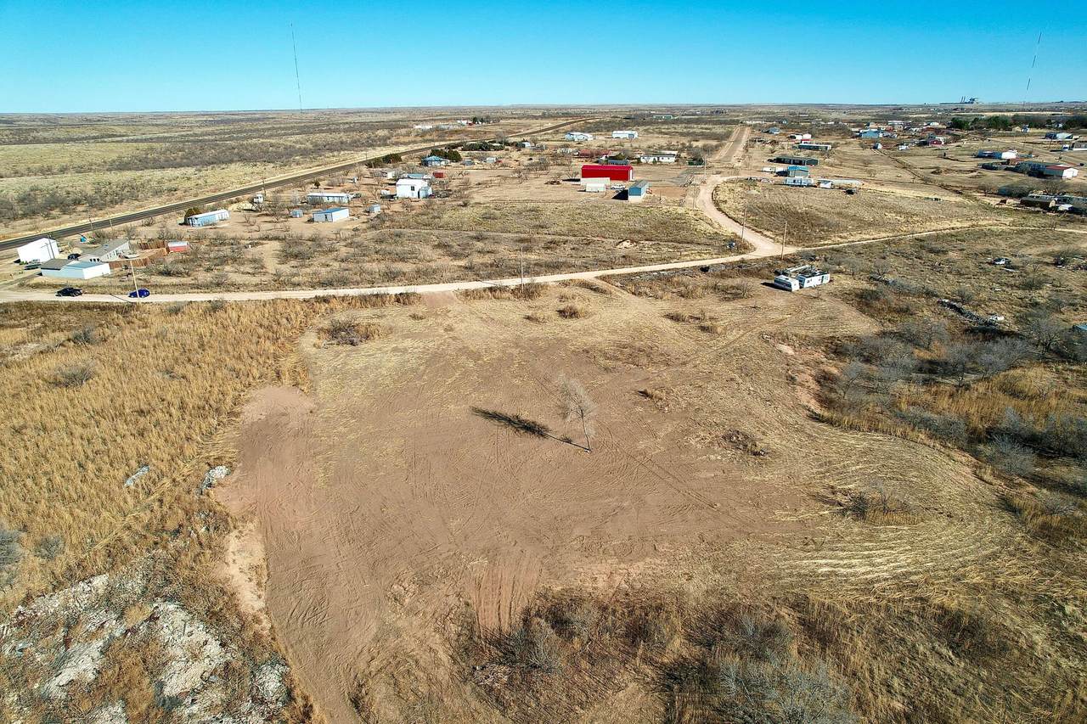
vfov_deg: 57.2
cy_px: 362
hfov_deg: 78.6
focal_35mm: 22
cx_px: 544
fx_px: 664
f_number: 2.8
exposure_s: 1/2000
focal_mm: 8.38
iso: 100
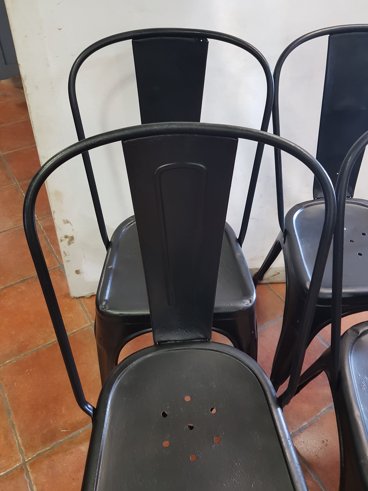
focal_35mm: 27
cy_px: 239
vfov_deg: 65.3
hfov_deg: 51.3
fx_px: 383
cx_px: 177
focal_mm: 4.2
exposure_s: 1/30
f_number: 1.7
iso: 200
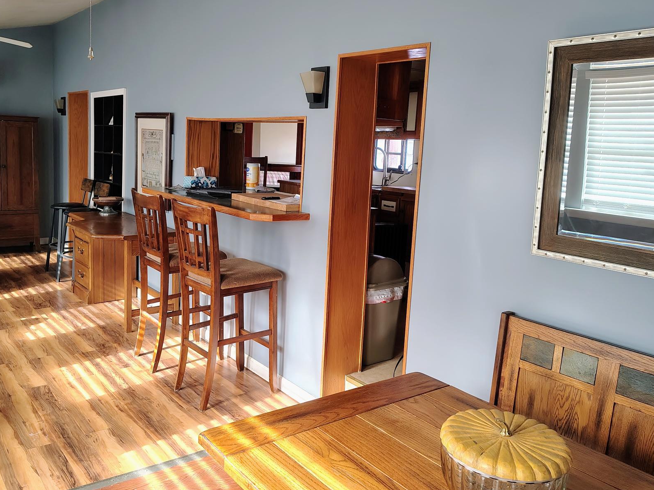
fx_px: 586
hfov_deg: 58.3
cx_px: 315
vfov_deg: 45.3
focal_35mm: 31
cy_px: 210
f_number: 1.8
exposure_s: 1/51.5
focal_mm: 5.56
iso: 800
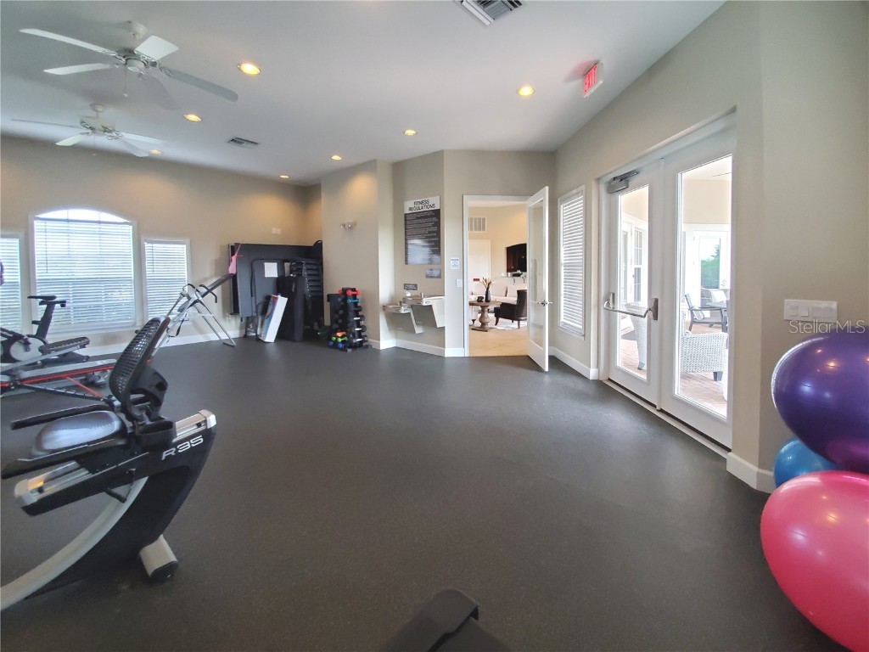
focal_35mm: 13
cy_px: 326
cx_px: 434
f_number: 2.2
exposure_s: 1/59
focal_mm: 1.8
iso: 250
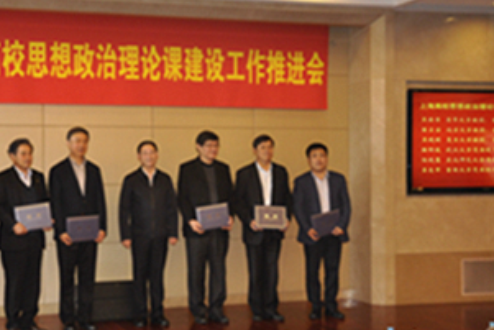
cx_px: 147
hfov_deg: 35.7
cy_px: 175
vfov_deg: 24.6
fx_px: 755
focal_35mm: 55
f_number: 4
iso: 800
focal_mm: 26
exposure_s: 1/60
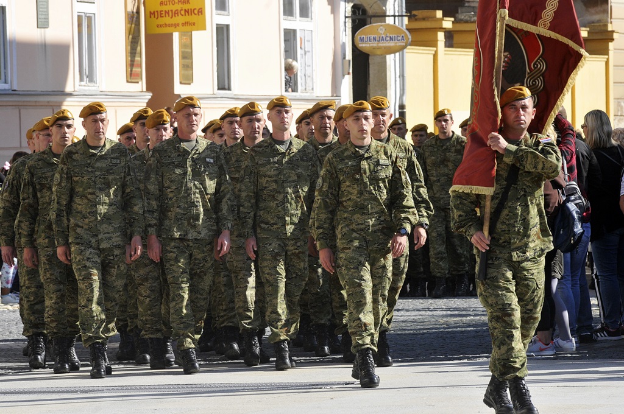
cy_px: 207
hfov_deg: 6.9
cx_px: 312
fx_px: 5193
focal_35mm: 300
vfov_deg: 4.6
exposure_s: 1/320
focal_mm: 200
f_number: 22
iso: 500
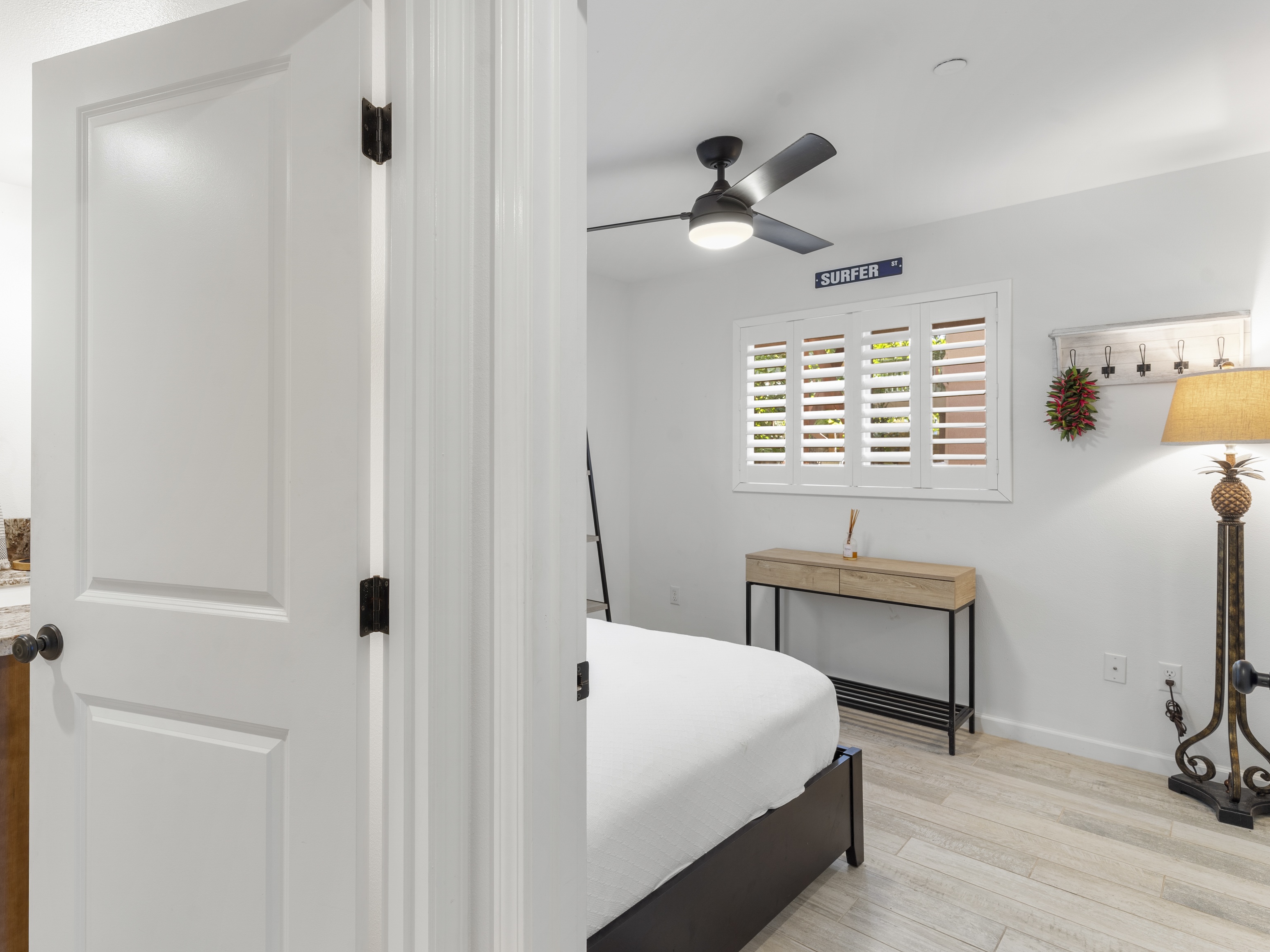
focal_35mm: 19
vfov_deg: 68.7
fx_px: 697
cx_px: 543
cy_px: 468
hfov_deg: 84.1
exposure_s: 1
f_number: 8
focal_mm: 17
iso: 100
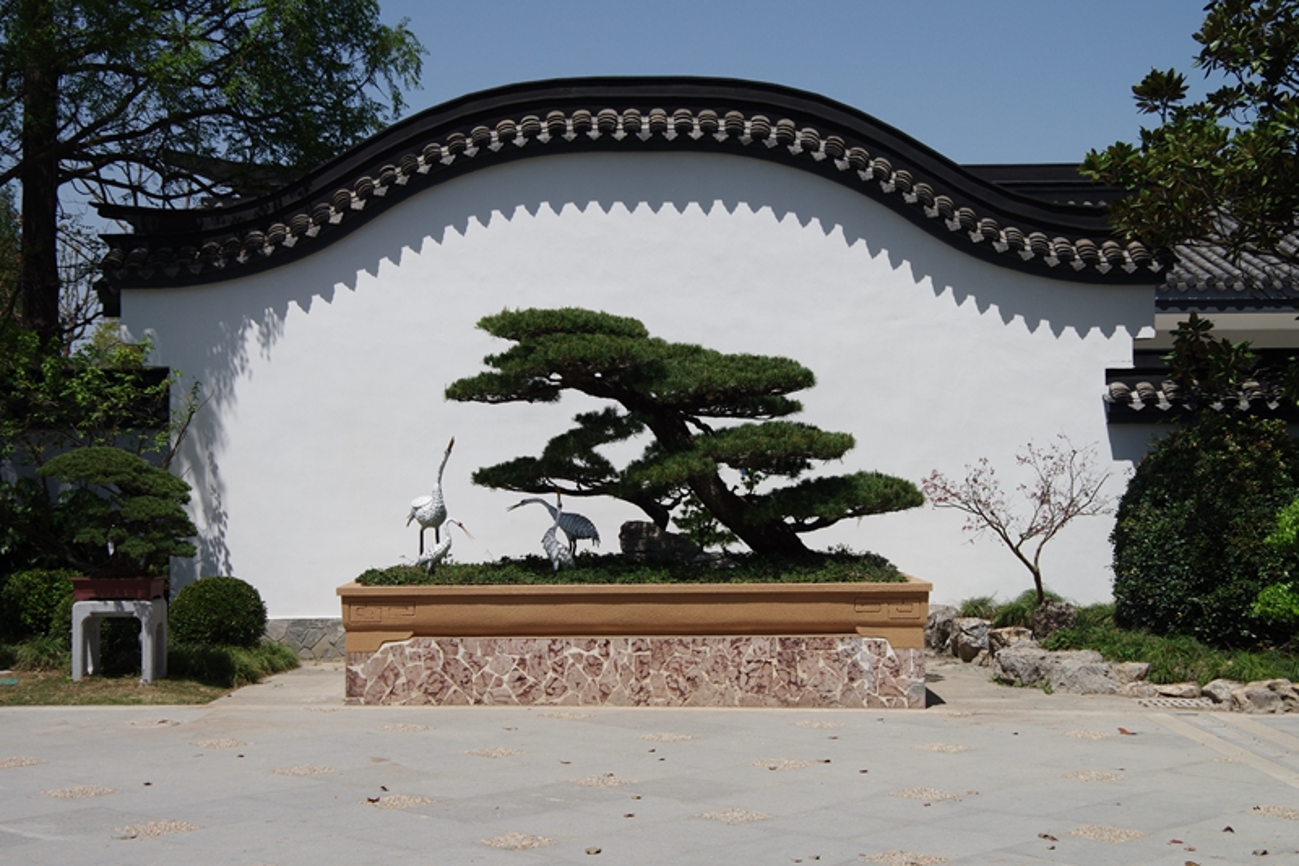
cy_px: 433
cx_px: 650
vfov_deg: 25.0
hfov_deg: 36.9
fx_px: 1948
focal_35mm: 54
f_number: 6.3
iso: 160
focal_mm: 36
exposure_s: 1/1250
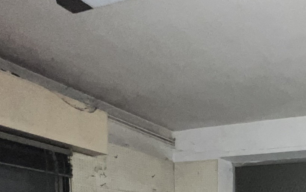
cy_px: 284
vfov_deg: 23.9
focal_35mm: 43
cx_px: 335
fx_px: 359
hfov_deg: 38.4
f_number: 1.8
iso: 320
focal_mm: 1.57
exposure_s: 1/16
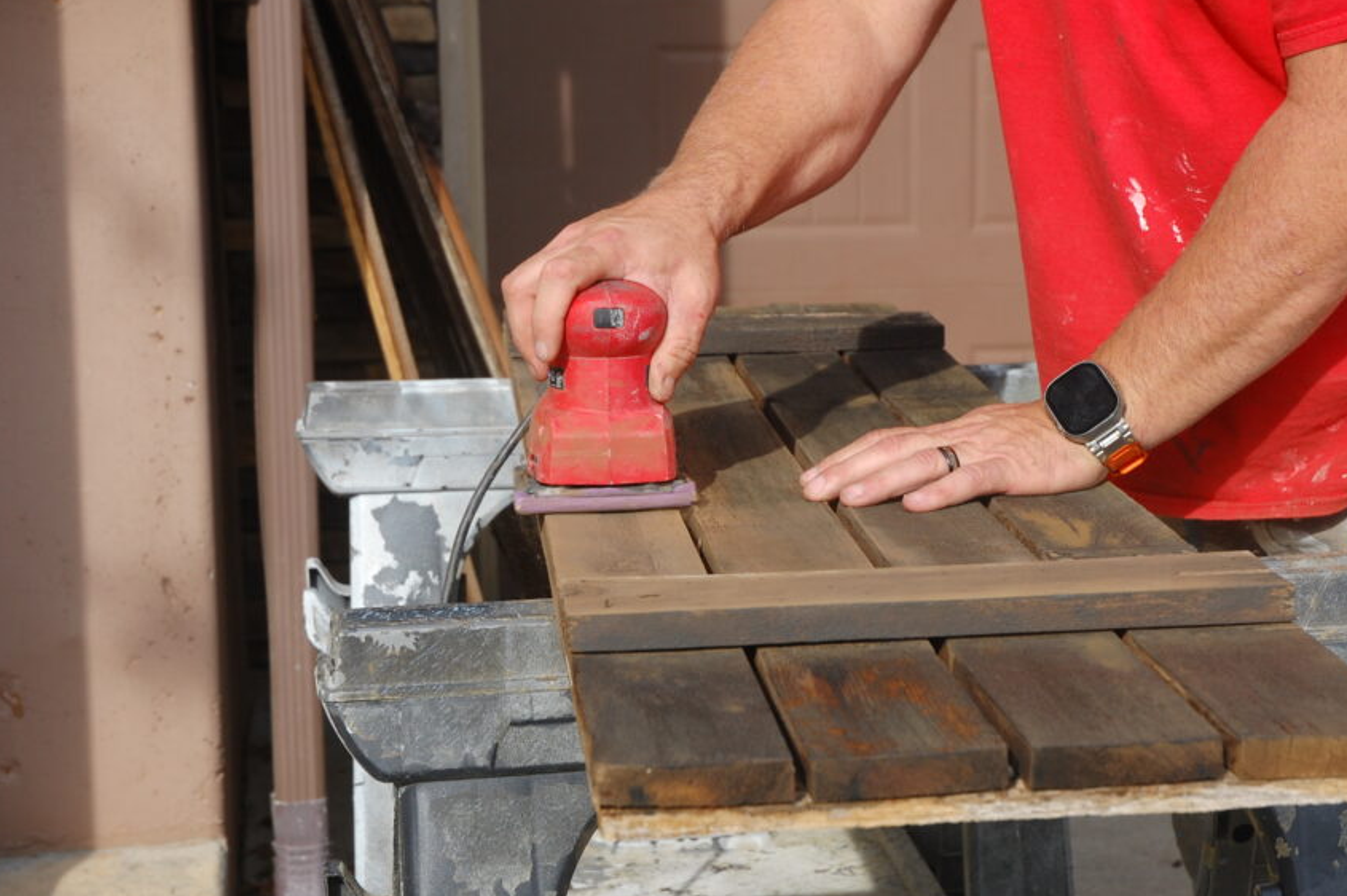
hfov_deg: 25.4
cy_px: 385
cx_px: 751
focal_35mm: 80
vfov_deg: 17.0
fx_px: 2991
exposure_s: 1/320
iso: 200
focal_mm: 44
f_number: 6.3
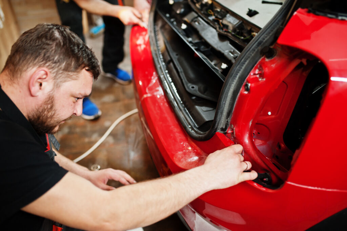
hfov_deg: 54.5
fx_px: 337
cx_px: 174
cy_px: 116
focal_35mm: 35
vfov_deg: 37.8
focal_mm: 35
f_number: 2
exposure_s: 1/125
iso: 640
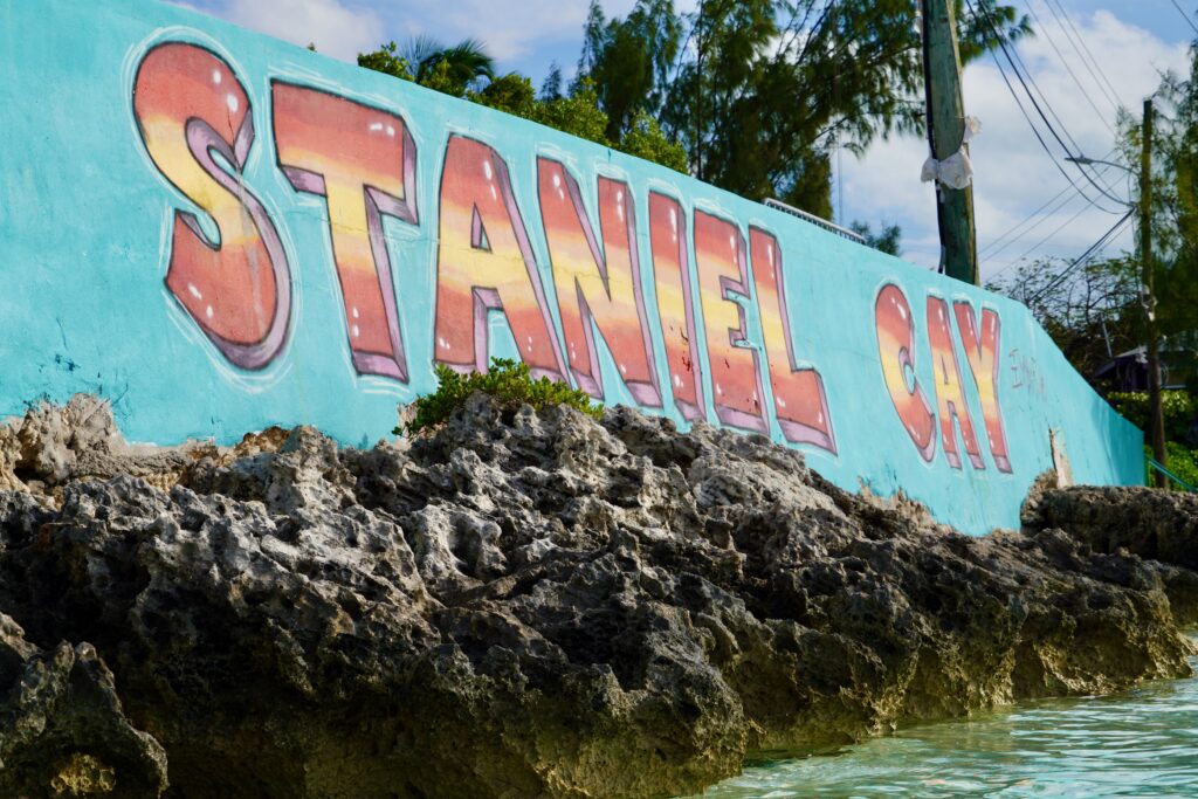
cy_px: 400
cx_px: 599
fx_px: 2596
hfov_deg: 26.0
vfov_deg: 17.5
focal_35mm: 78
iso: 100
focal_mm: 78
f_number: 11
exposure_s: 1/200
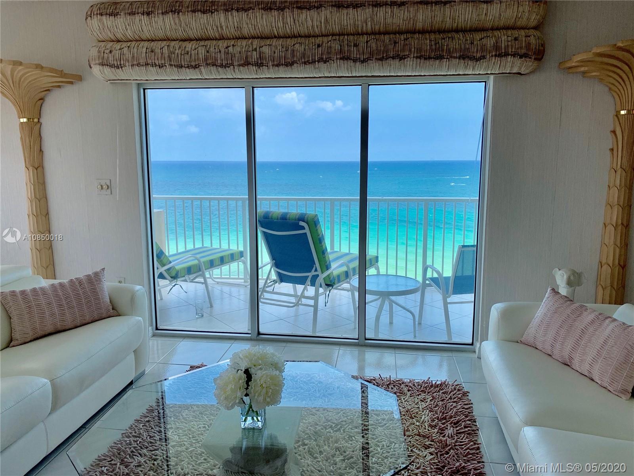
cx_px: 317
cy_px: 238
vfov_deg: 53.1
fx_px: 476
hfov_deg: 67.3
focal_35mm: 26
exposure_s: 1/1021
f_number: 1.8
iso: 25
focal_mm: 4.25
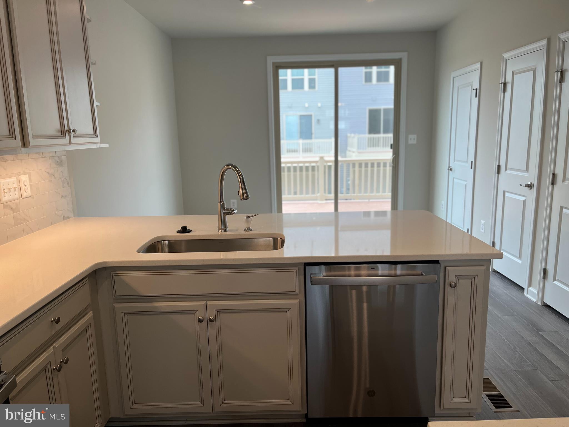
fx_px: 427
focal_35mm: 26
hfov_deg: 67.3
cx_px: 284
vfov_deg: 53.1
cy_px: 214
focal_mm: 5.1
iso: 40
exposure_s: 1/264
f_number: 1.6
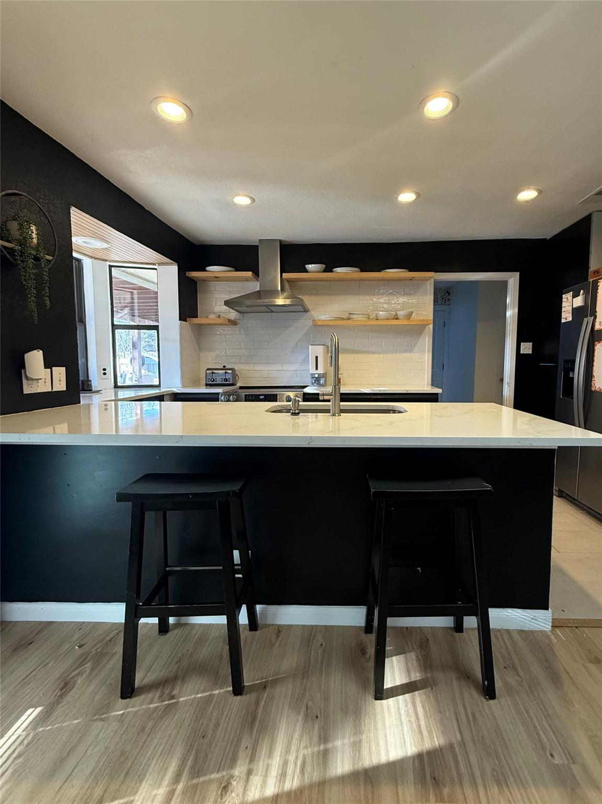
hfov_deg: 85.6
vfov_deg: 102.1
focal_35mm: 14
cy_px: 402
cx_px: 301
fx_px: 325
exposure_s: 1/120
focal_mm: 2.22
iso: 320
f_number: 2.2
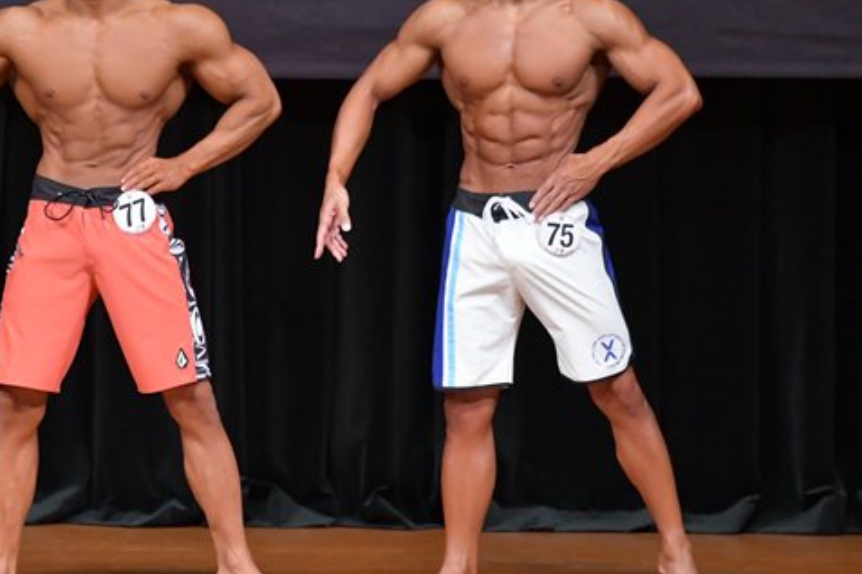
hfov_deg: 4.5
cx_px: 223
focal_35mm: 463
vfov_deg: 3.0
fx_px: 11085
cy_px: 218
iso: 5000
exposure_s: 1/400
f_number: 5.6
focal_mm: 190
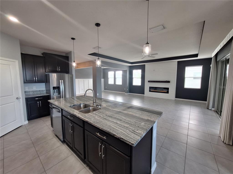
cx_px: 116
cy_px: 87
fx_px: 88
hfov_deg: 106.2
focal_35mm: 13
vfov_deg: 89.9
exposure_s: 1/40
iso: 100
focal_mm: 1.74
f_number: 2.2
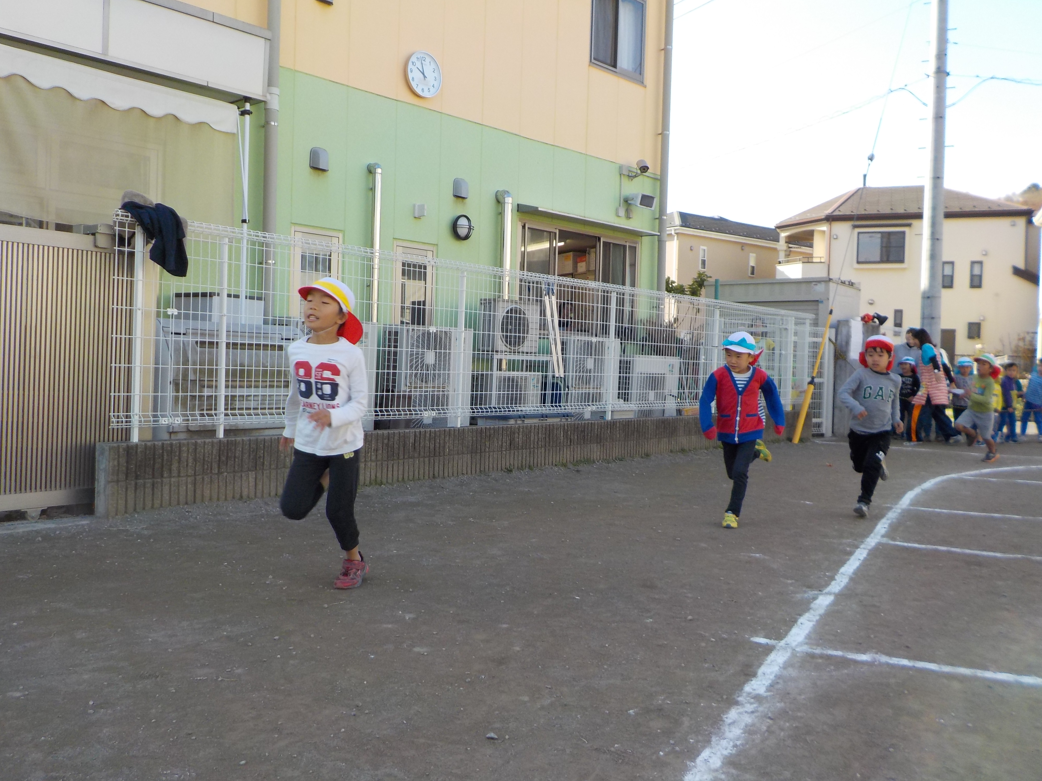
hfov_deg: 60.0
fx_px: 903
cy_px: 390
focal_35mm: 30
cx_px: 521
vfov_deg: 46.8
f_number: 3.3
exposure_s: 1/500
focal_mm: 4.1
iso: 125
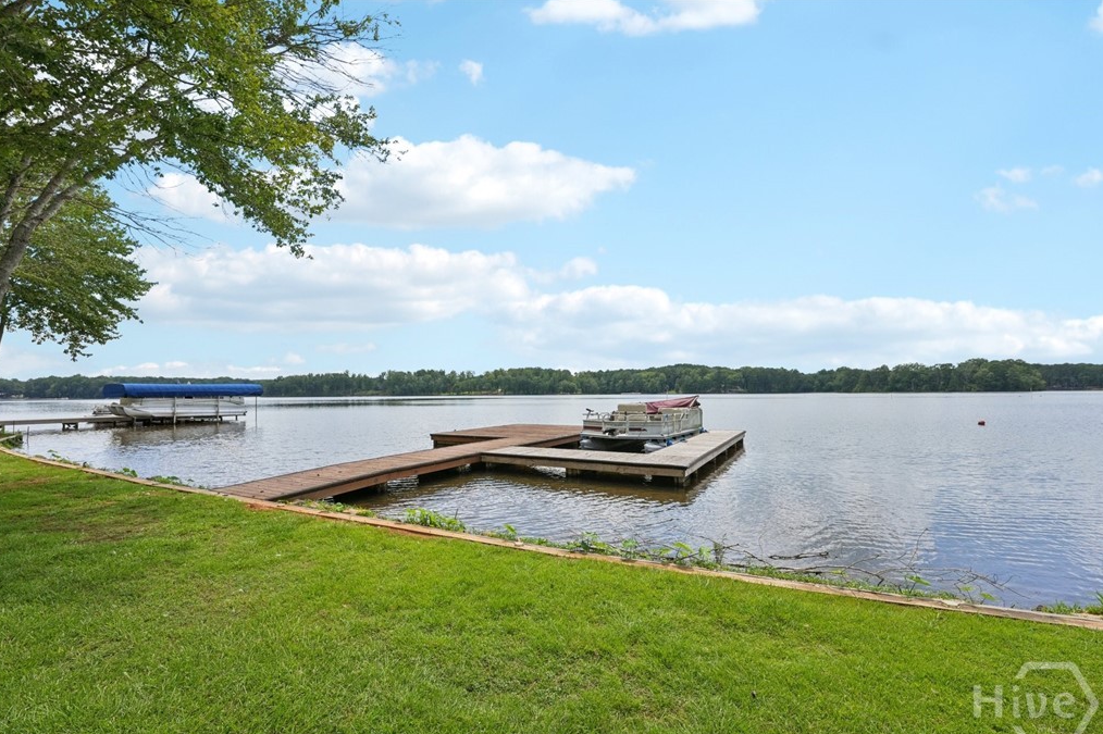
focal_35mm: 15
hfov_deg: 100.3
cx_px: 523
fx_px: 459
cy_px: 390
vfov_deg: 77.2
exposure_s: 1/1600
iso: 320
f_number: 8
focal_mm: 14
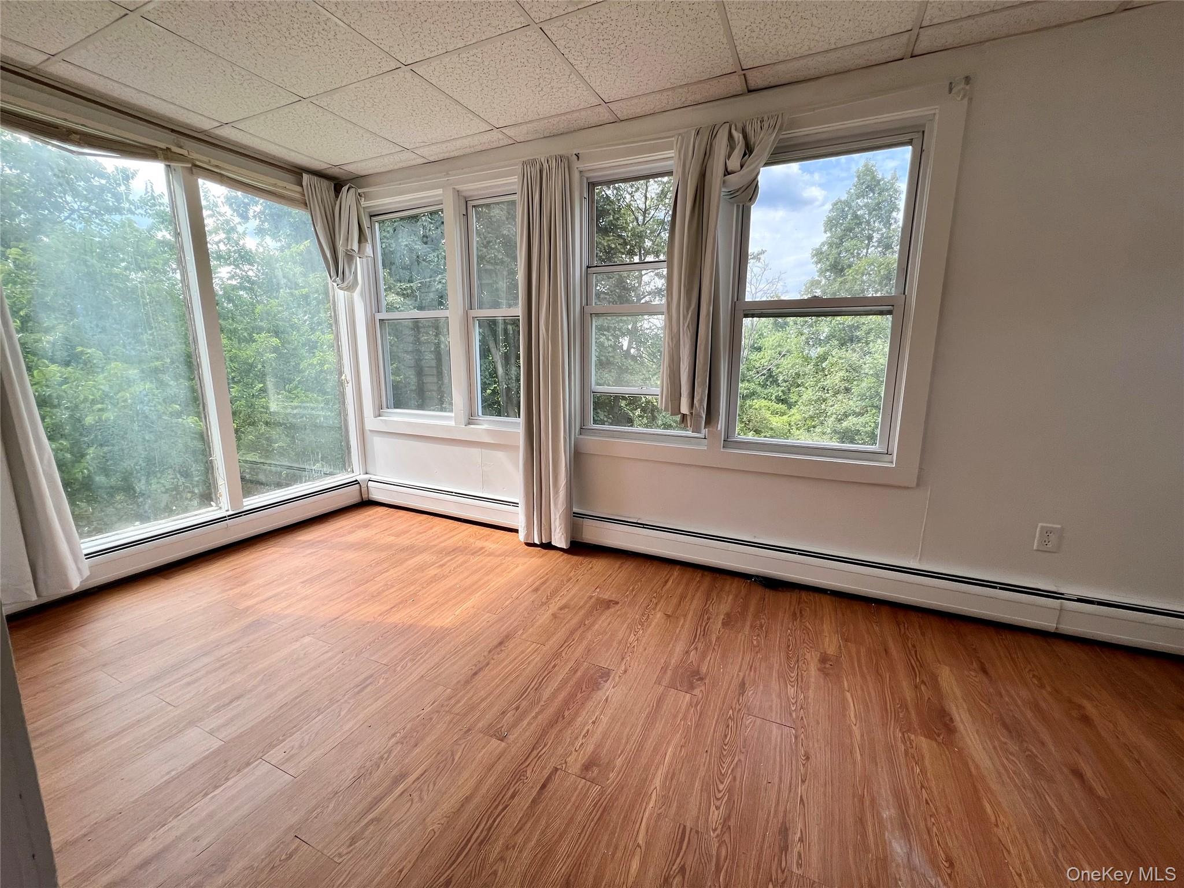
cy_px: 444
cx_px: 592
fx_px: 445
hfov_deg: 106.2
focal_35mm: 13
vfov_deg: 89.9
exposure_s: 1/228
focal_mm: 1.57
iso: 32
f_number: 1.8
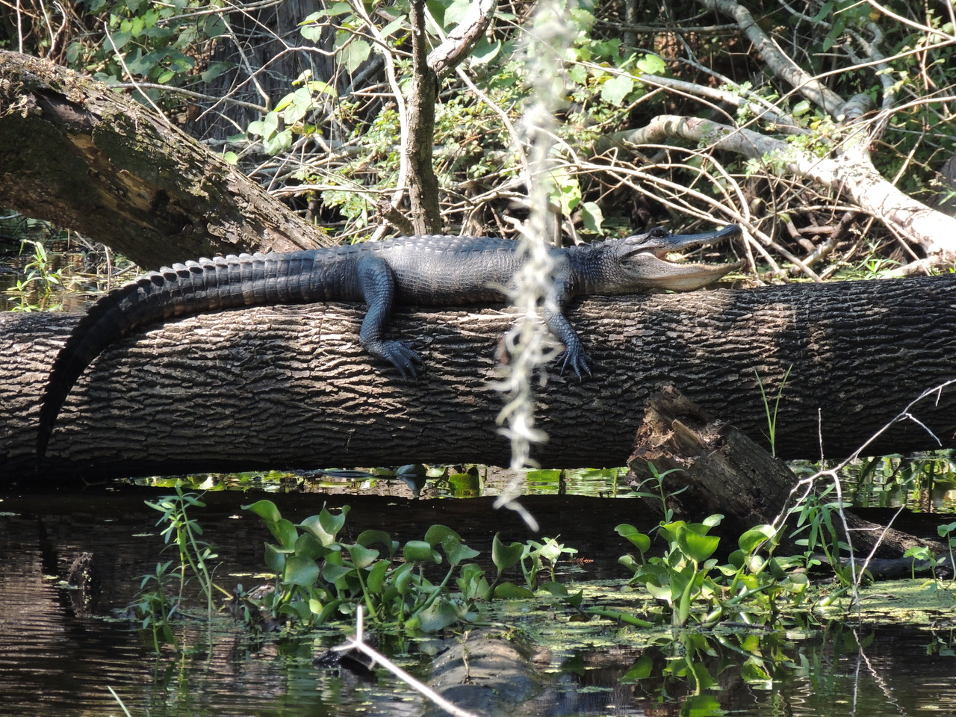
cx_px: 478
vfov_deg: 3.4
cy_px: 358
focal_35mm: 435
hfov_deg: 4.6
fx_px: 12014
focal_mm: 77.5
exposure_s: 1/400
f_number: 4.9
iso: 400
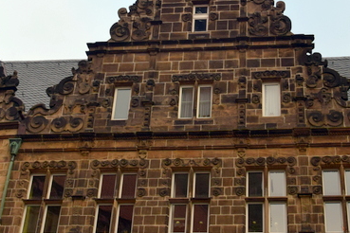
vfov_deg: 17.4
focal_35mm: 78
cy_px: 49
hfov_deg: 26.0
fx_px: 758
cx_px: 202
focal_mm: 24
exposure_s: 1/125
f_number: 9
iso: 400
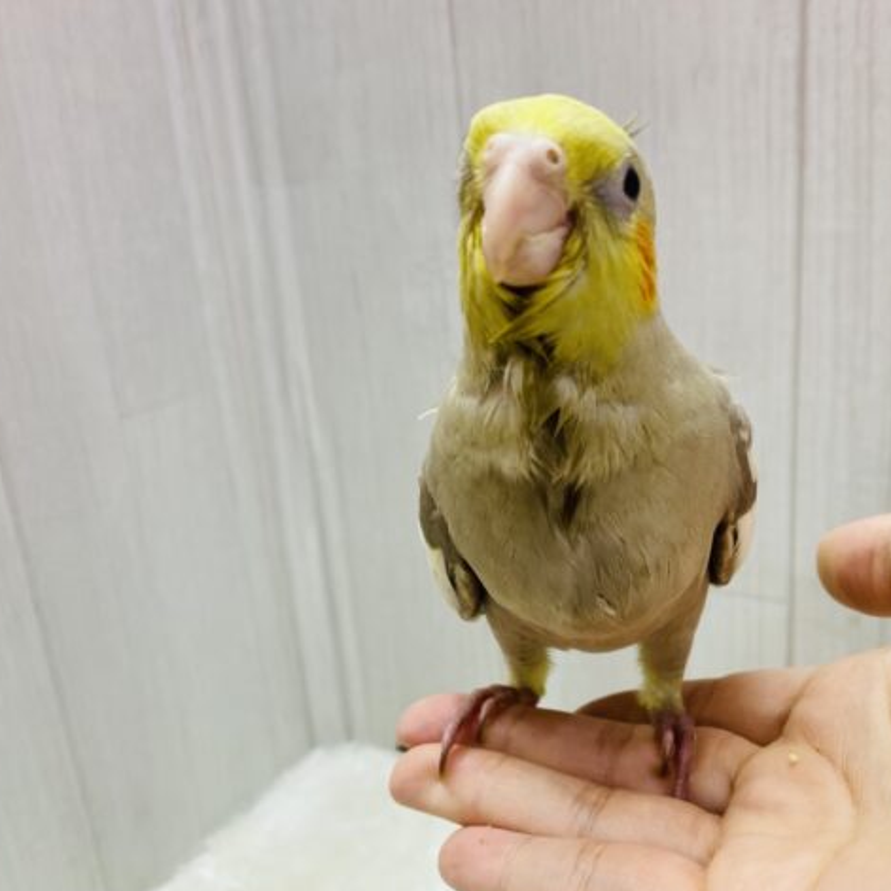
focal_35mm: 30
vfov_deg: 54.0
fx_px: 874
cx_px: 577
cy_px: 452
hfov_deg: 53.2
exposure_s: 1/100
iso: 100
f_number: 1.8
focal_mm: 4.25
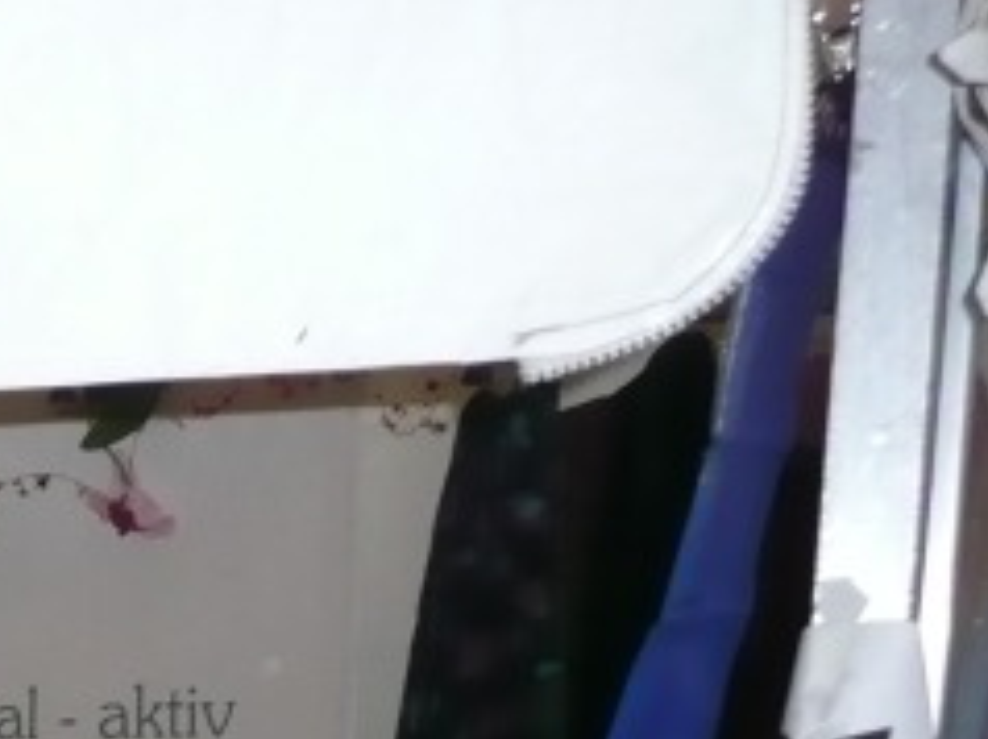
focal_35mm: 101
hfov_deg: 16.9
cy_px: 1133
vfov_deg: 13.7
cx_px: -656
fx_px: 2880
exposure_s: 1/30
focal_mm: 4.9
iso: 250
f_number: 3.4
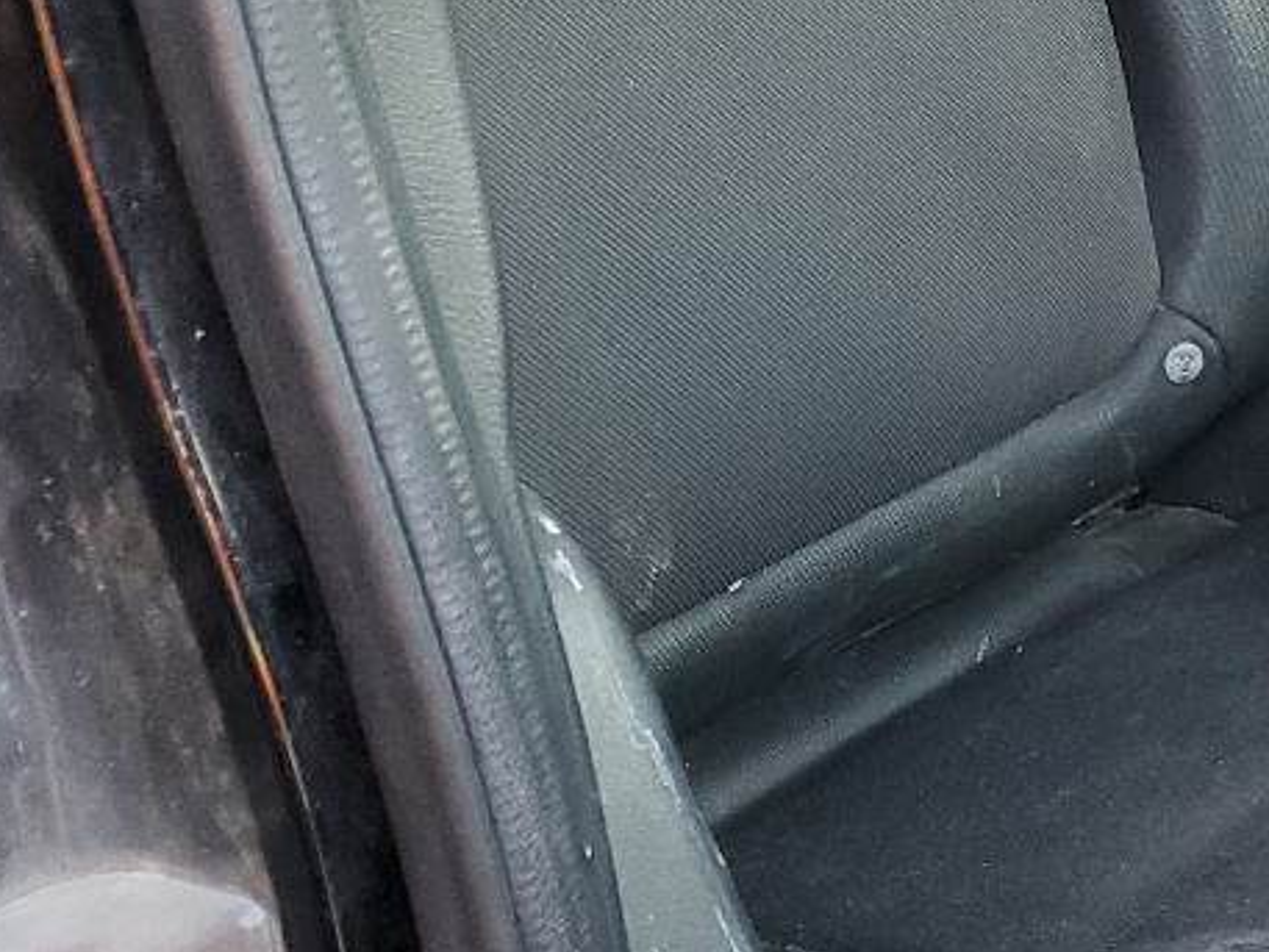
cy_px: 275
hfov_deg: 18.5
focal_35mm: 91
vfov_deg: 16.2
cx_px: 2027
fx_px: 3337
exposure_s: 1/120
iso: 98
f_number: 1.5
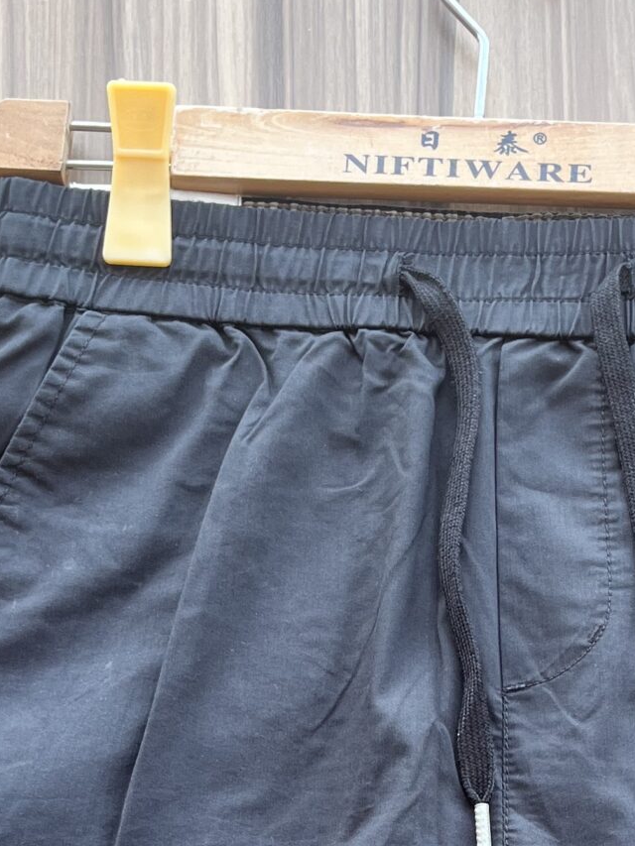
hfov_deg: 18.8
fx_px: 1907
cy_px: 909
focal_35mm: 78
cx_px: 454
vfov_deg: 23.6
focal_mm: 5.1
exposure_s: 1/229
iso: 40
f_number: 1.6
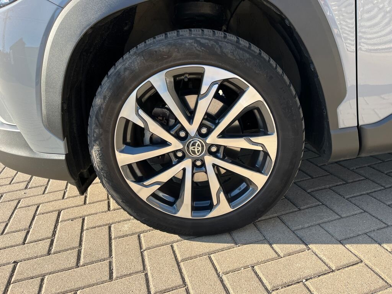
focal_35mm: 26
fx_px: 294
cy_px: 147
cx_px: 196
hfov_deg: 67.3
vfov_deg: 53.1
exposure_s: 1/653
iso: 50
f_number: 1.6
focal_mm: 5.1
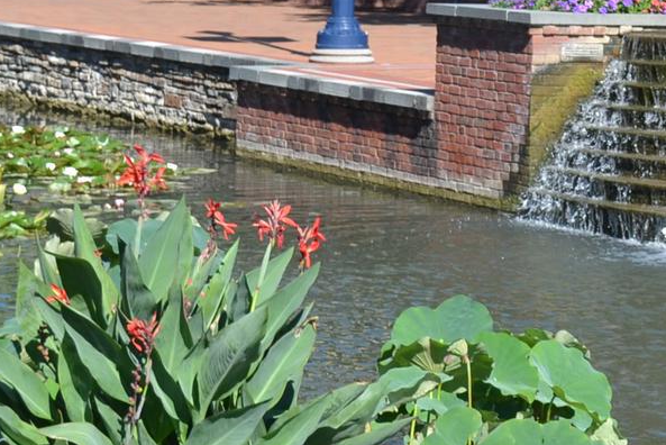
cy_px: -1
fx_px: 3257
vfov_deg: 7.8
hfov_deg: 11.3
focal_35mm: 176
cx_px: 965
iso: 100
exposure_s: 1/200
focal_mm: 34
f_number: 7.1
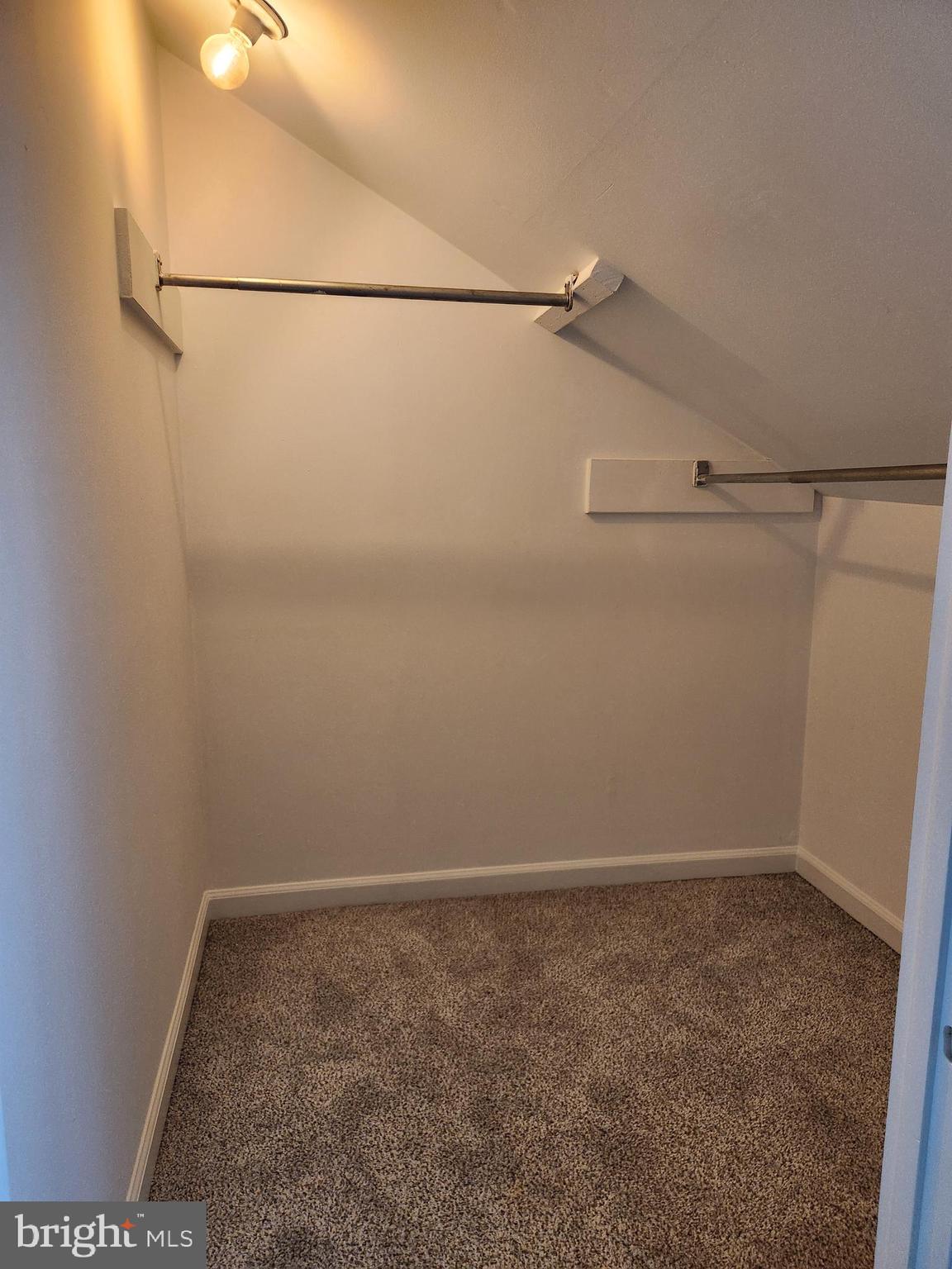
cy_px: 634
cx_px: 476
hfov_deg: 58.9
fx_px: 843
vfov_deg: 73.9
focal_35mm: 23
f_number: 1.8
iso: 250
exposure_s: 1/120
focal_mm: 5.4
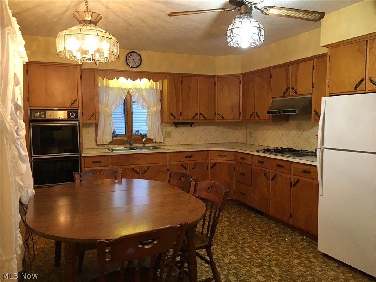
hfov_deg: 61.7
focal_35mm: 29
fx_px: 315
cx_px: 188
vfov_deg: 48.2
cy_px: 141
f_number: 2.2
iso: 160
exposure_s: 1/30
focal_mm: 4.15
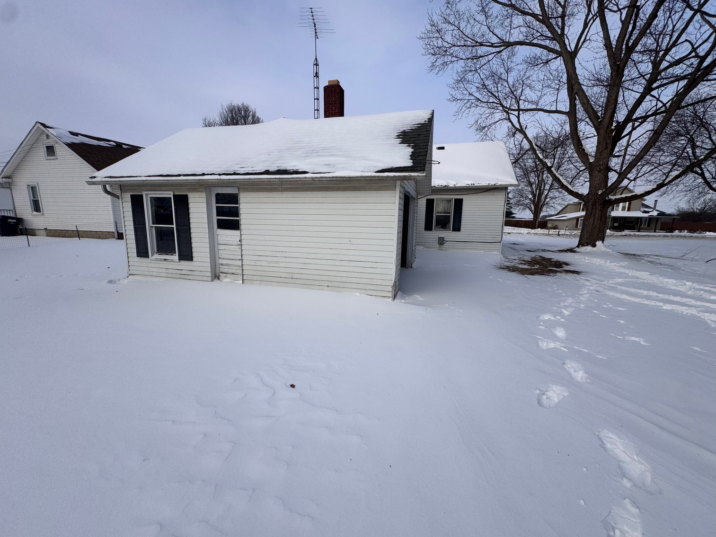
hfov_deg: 102.1
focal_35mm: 14
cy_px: 268
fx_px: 290
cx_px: 358
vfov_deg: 85.7
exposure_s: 1/2028
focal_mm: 2.22
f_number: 2.2
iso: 50
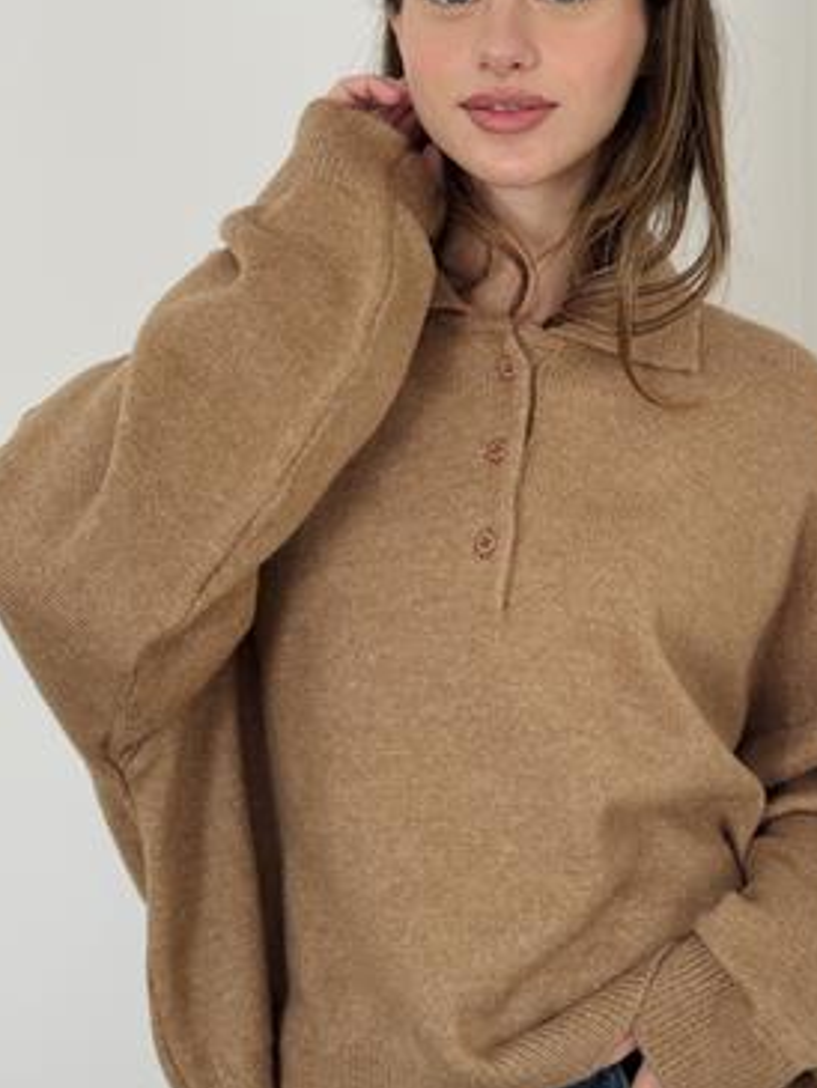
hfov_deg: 21.0
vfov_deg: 27.5
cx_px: 495
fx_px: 2202
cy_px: 332
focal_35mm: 70
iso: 100
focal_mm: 6.76
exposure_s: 1/118
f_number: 1.78
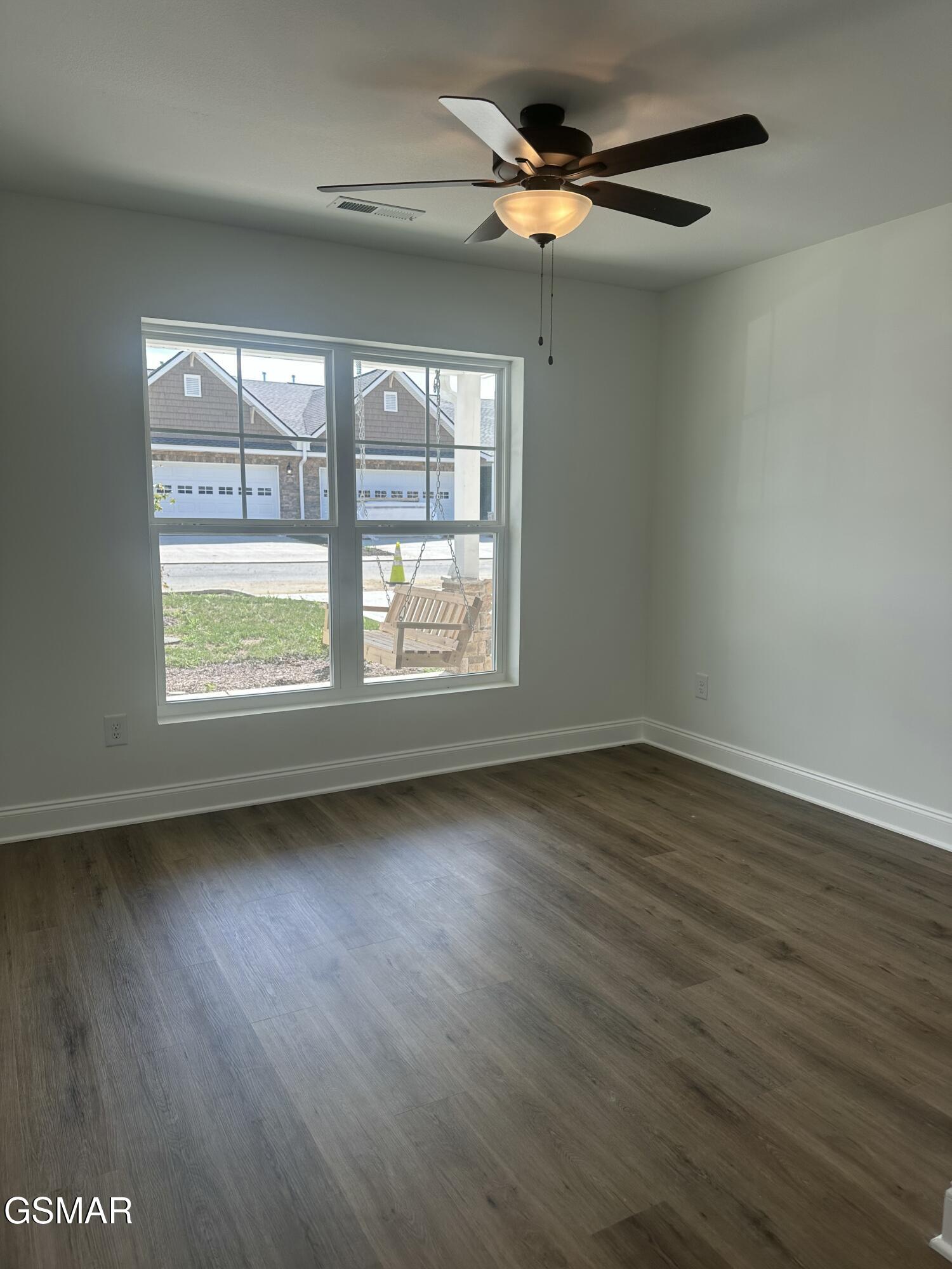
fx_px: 880
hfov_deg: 56.8
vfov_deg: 71.6
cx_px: 476
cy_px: 634
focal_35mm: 24
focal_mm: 6.86
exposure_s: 1/516
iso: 80
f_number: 1.78
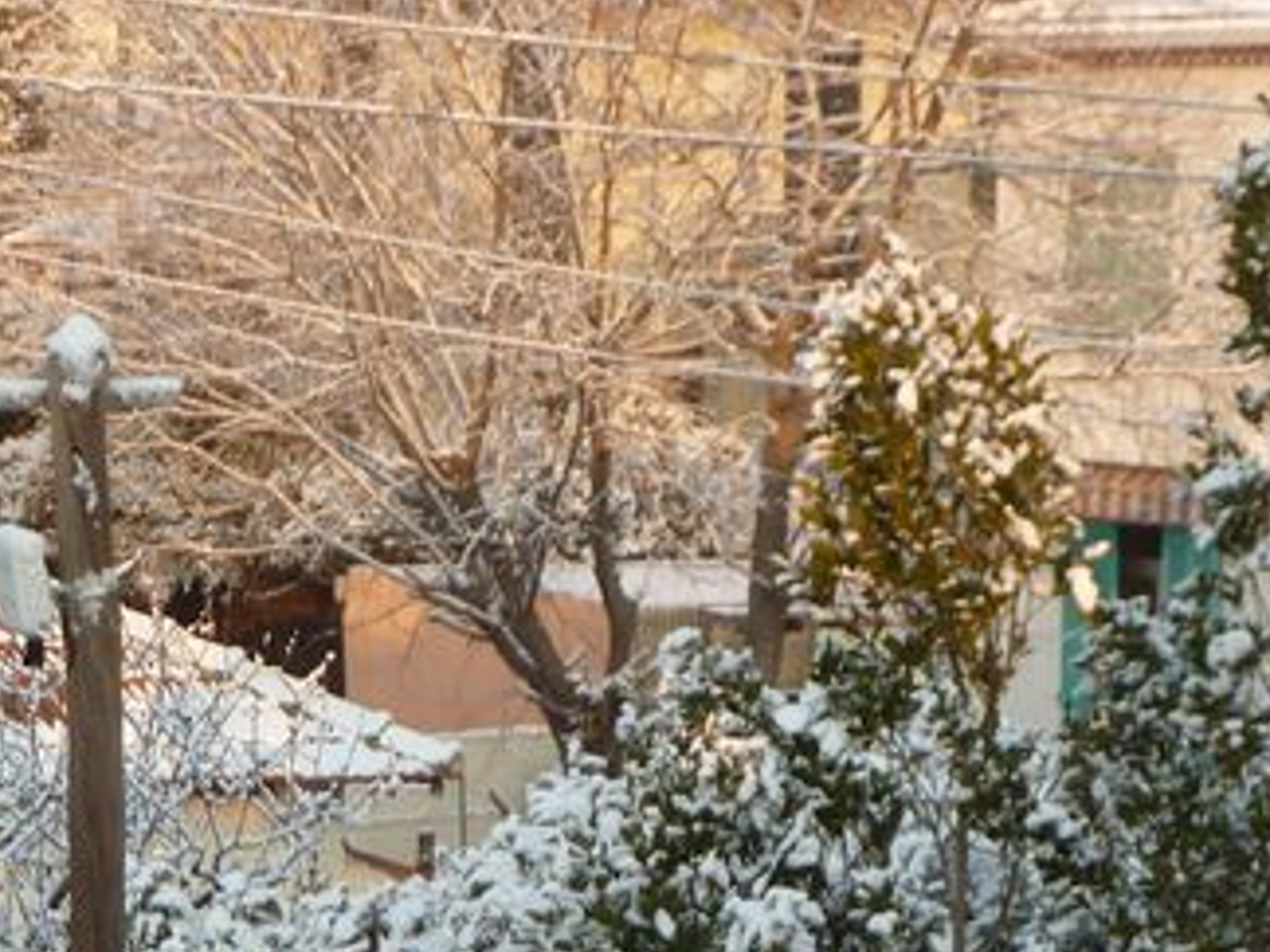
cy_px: 1113
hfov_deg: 9.6
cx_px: 278
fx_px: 7521
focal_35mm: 205
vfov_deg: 7.2
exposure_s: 1/100
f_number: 4.2
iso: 80
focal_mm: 13.7
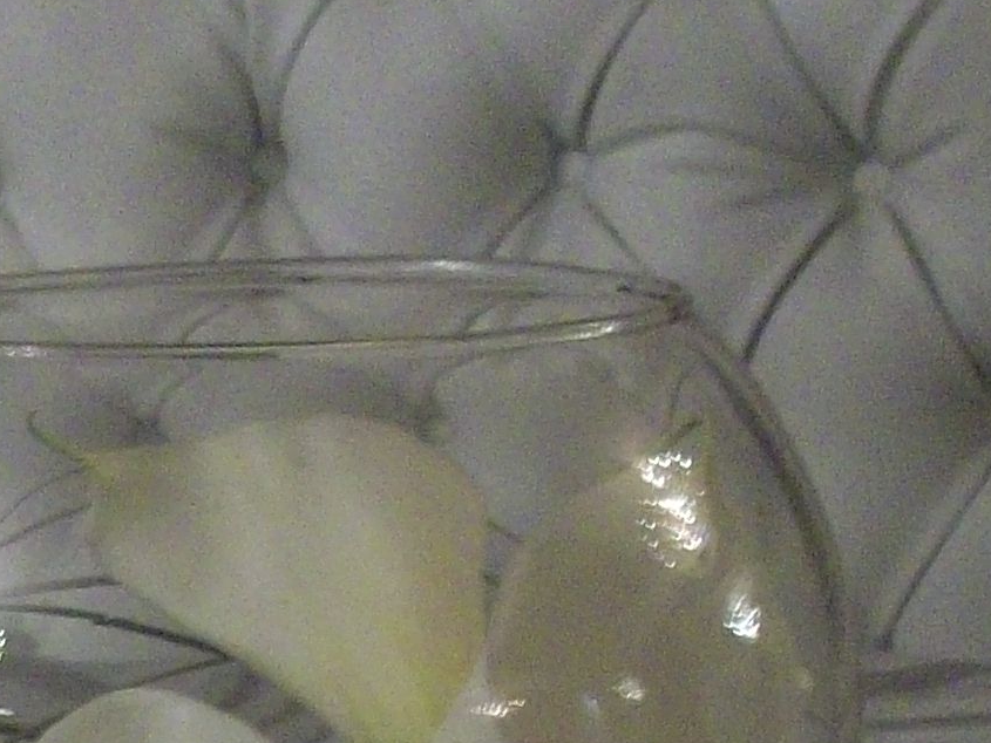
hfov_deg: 14.7
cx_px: 35
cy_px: 866
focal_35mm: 132
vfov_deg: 11.0
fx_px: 3779
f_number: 2.8
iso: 200
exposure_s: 1/8
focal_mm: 5.7
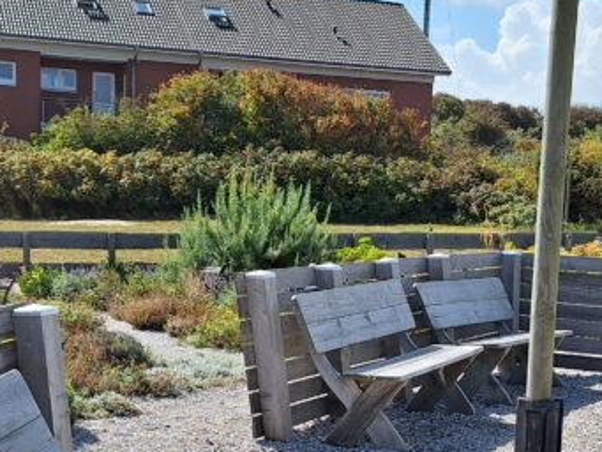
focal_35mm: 69
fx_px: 1200
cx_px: 364
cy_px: 411
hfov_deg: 28.1
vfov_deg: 20.9
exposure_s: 1/4219
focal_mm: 5.54
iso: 40
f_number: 1.8
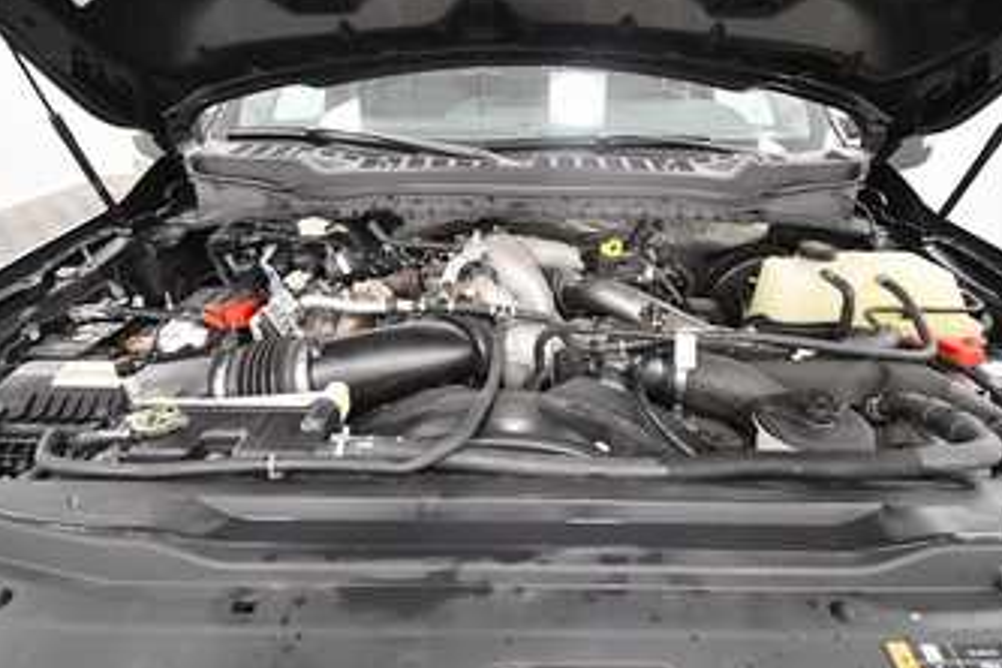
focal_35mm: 18
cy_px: 332
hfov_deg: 90.0
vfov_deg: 67.4
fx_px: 501
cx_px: 518
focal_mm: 10
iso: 2000
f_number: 4.5
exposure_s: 1/125
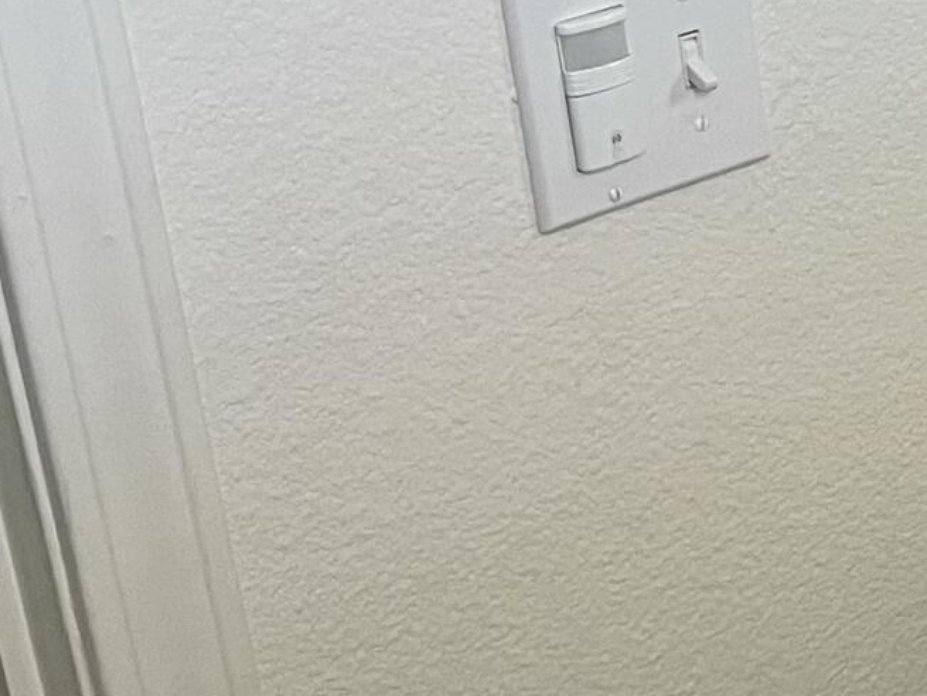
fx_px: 3189
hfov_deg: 14.2
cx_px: 1785
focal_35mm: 119
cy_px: 250
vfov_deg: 12.5
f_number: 1.6
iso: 125
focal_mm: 5.1
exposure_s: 1/70
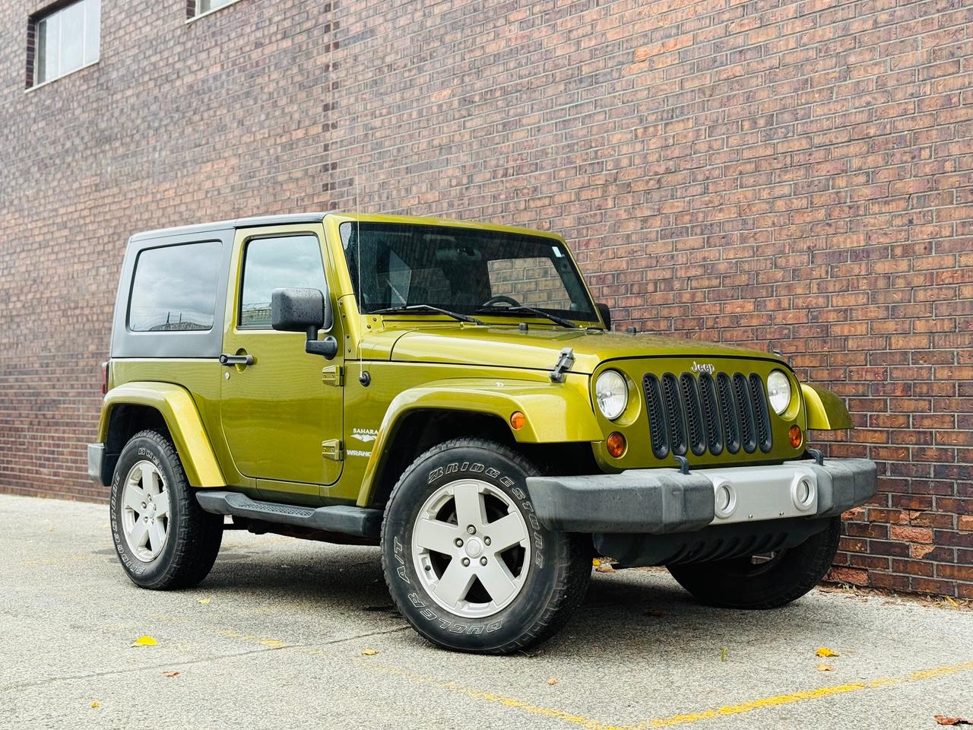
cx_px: 486
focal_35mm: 48
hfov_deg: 39.7
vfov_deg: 30.3
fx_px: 1349
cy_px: 365
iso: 100
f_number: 1.78
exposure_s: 1/71
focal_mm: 6.76
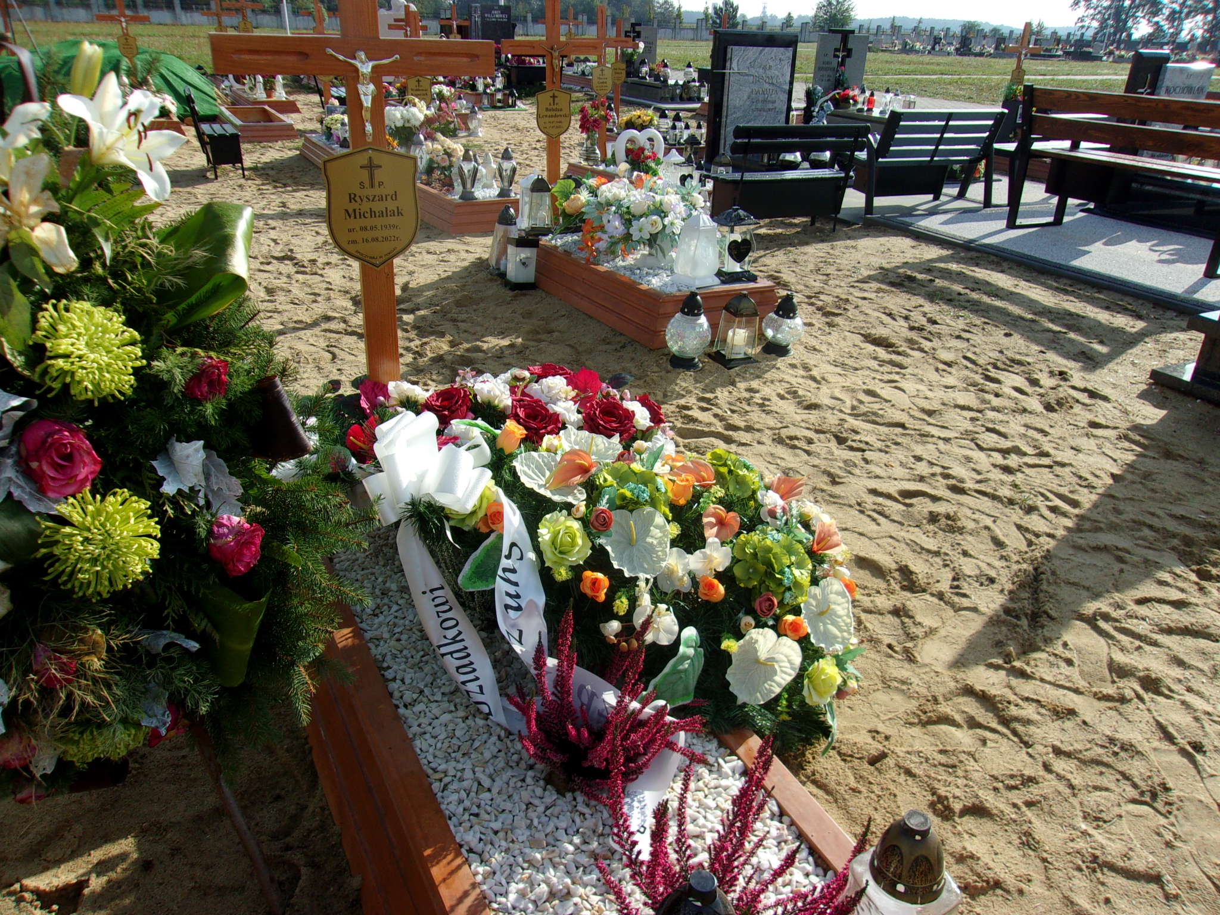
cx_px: 610
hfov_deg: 65.3
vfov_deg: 51.4
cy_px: 458
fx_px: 952
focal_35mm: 27
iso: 80
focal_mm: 4.9
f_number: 10.4
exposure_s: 1/90
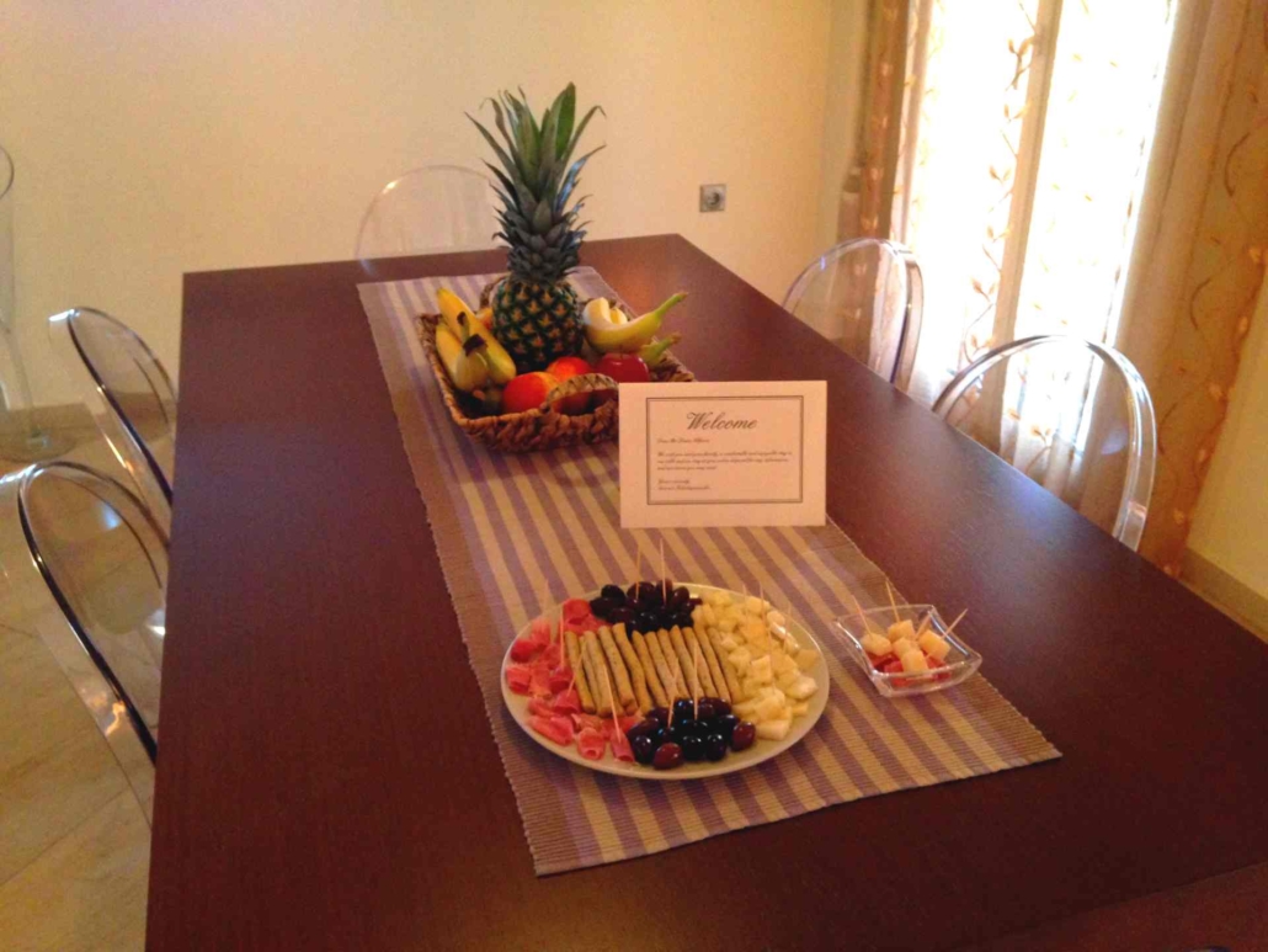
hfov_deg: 55.3
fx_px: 1209
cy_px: 476
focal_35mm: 33
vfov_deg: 43.0
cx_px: 634
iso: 320
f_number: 2.4
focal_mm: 4.12
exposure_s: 1/20
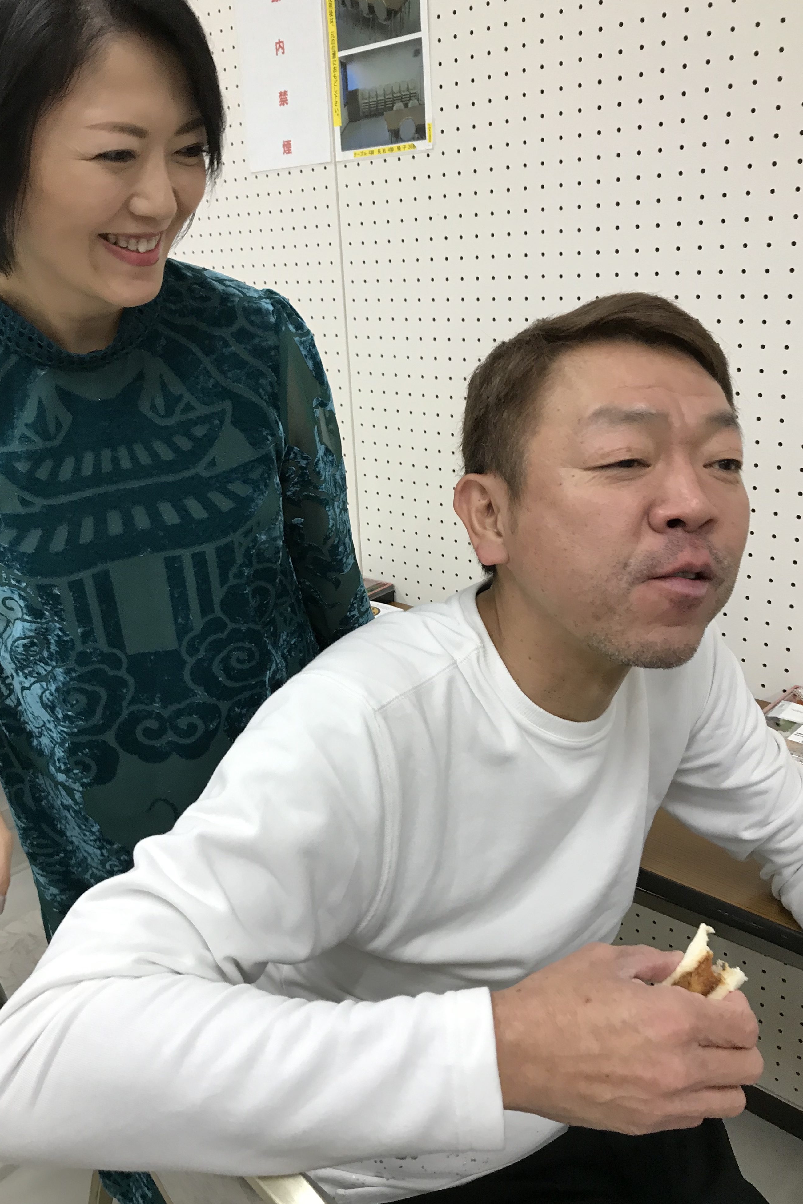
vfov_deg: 61.9
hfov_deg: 43.6
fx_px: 1004
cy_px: 594
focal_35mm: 30
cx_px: 384
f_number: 1.8
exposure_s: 1/33
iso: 32
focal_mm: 3.99
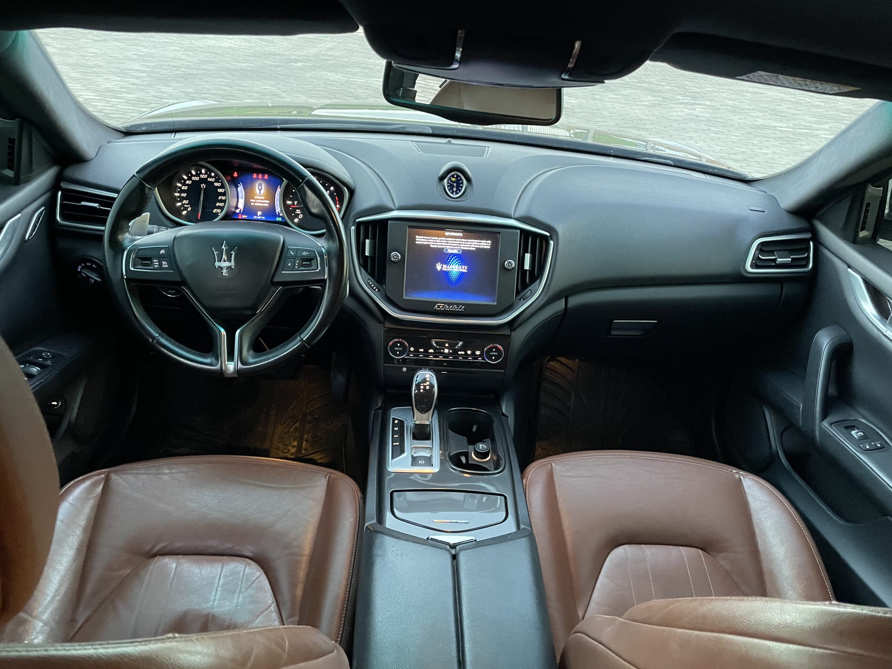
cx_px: 446
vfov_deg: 53.1
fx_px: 670
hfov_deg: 67.3
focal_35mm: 26
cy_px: 334
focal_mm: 4.2
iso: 500
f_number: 1.6
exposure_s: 1/52
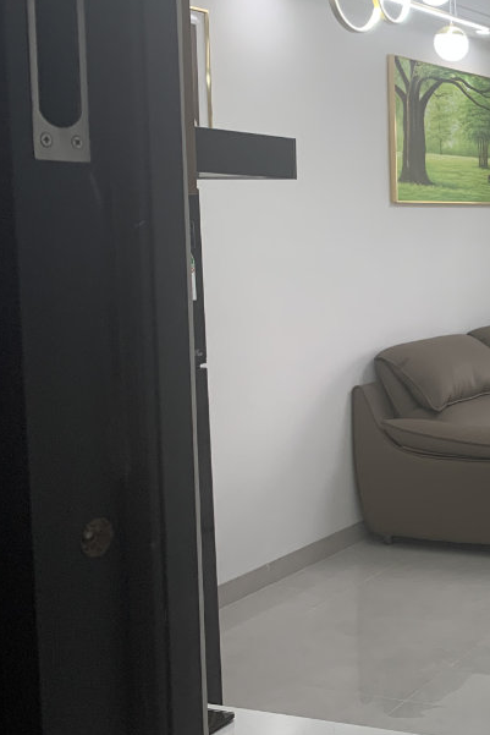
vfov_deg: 36.8
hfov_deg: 21.3
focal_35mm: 54
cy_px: 339
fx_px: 1102
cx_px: 726
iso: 40
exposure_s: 1/100
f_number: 1.8
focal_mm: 4.2
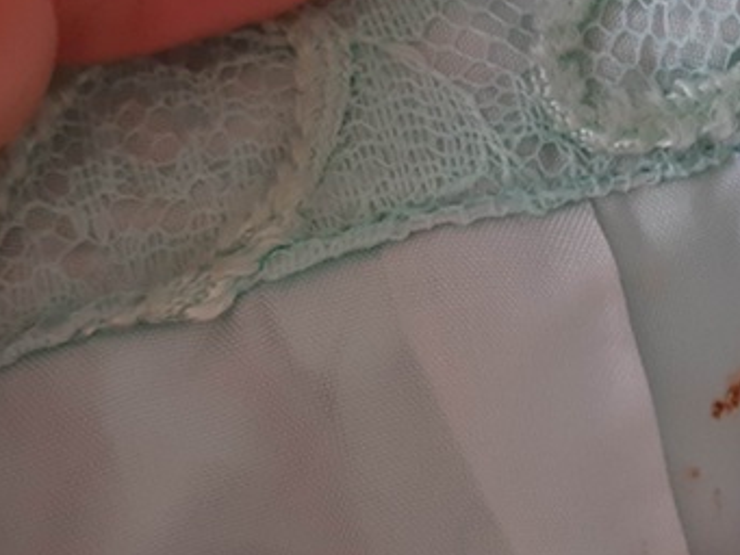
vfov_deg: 18.7
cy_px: 289
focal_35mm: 79
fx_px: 1689
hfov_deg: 23.4
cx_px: 792
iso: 80
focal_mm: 3.92
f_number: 1.7
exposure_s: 1/100
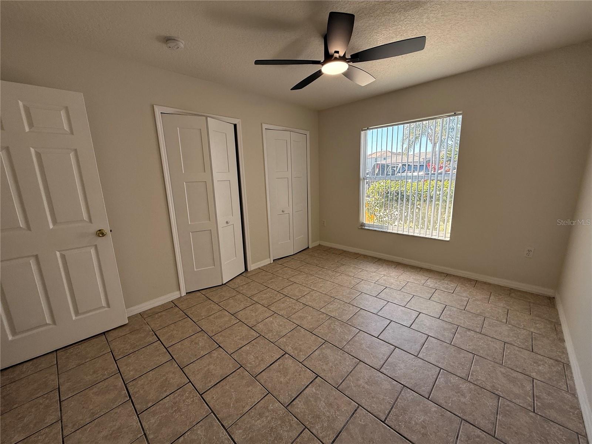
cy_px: 222
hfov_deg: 102.1
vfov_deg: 85.7
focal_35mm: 14
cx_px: 296
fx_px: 239
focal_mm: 2.22
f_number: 2.2
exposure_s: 1/149
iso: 64
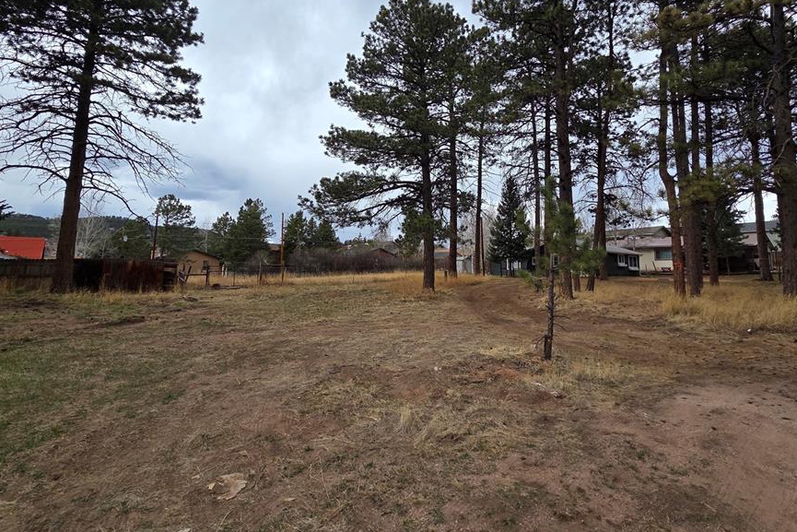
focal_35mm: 16
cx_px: 422
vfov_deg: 73.3
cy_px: 226
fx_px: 354
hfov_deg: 96.6
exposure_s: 1/1418
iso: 50
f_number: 2.2
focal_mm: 2.2
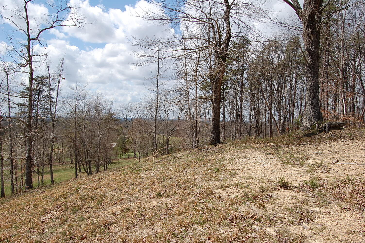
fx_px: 274
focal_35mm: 27
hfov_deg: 67.4
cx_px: 182
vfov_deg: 47.8
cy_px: 122
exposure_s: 1/320
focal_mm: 18
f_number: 9
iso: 200
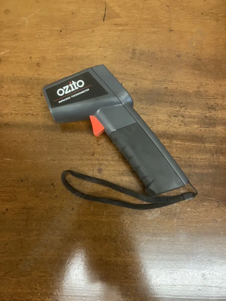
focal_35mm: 28
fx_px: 244
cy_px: 150
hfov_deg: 49.7
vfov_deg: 63.4
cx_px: 113
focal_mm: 3.99
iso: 320
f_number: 1.8
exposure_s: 1/33
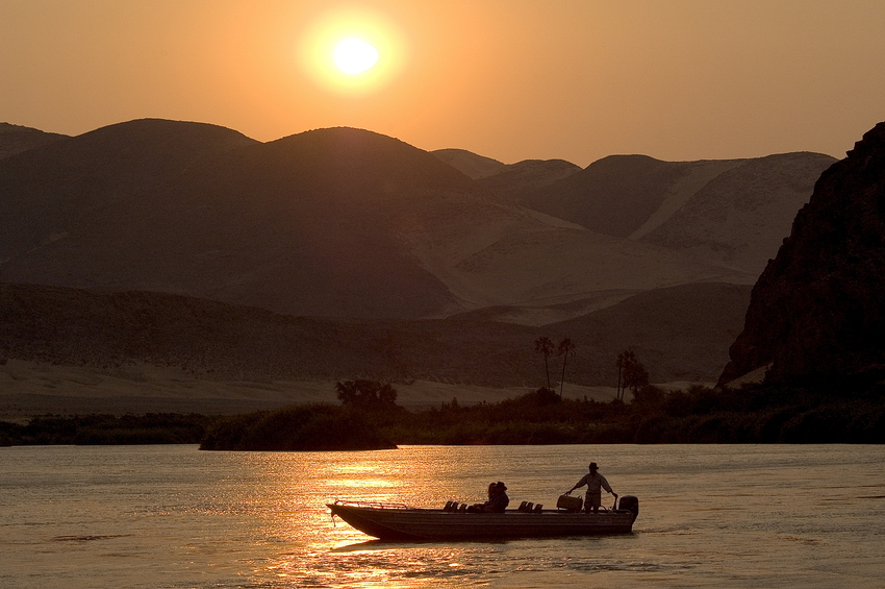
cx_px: 442
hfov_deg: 17.1
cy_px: 294
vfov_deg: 11.4
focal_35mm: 120
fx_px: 2947
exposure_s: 1/500
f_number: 11
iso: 200
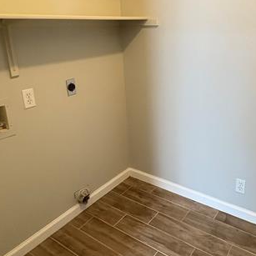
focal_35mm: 31
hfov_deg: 51.8
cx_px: 166
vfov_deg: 52.2
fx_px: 259
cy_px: 103
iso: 320
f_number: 2.2
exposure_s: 1/60
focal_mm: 2.22
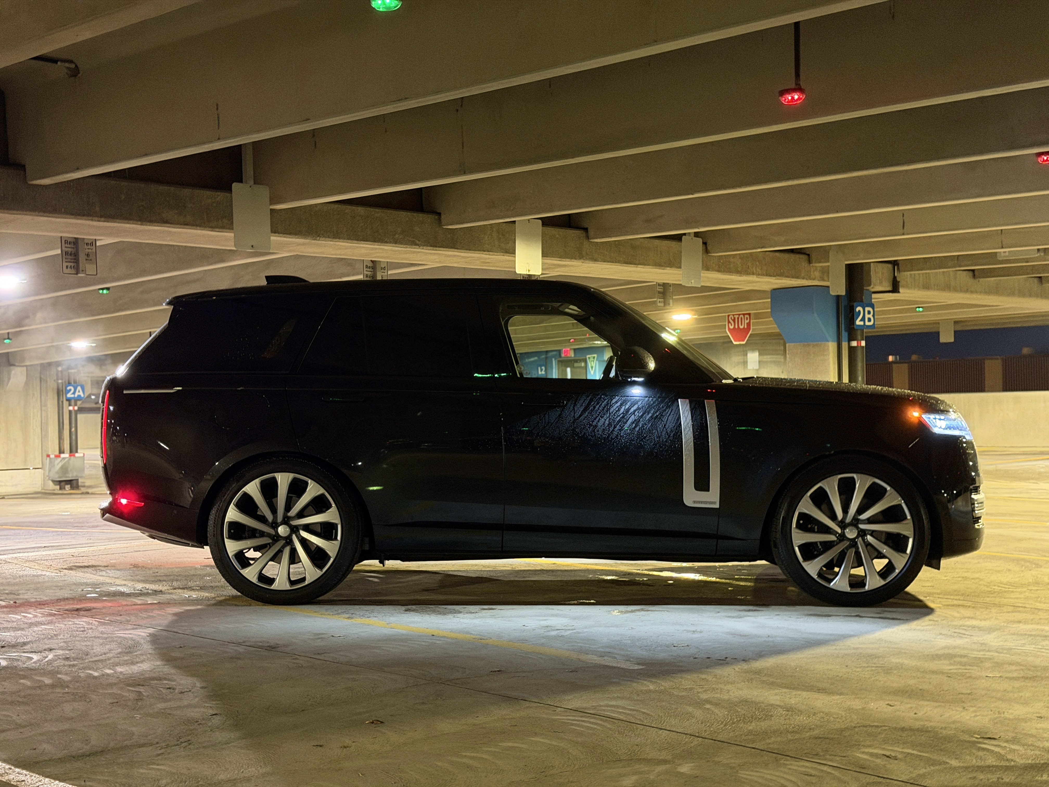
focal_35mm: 48
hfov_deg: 39.7
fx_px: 1455
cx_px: 524
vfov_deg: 30.3
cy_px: 394
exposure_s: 1/27
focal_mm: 6.76
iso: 800
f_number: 1.78
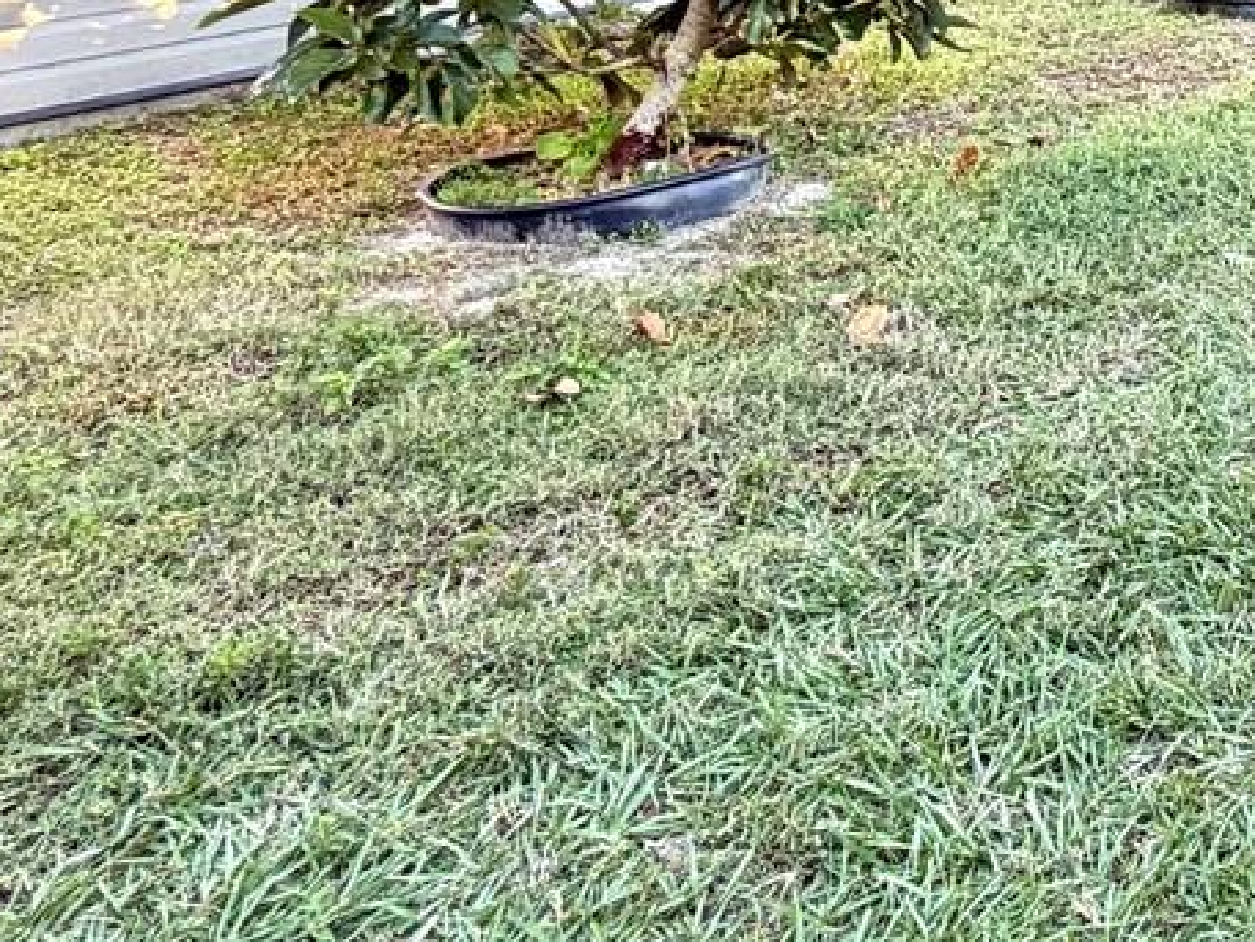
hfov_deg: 29.3
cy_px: -288
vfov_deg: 25.5
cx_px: 1725
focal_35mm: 49
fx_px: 1777
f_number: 2.2
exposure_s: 1/121
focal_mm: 2.22
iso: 80
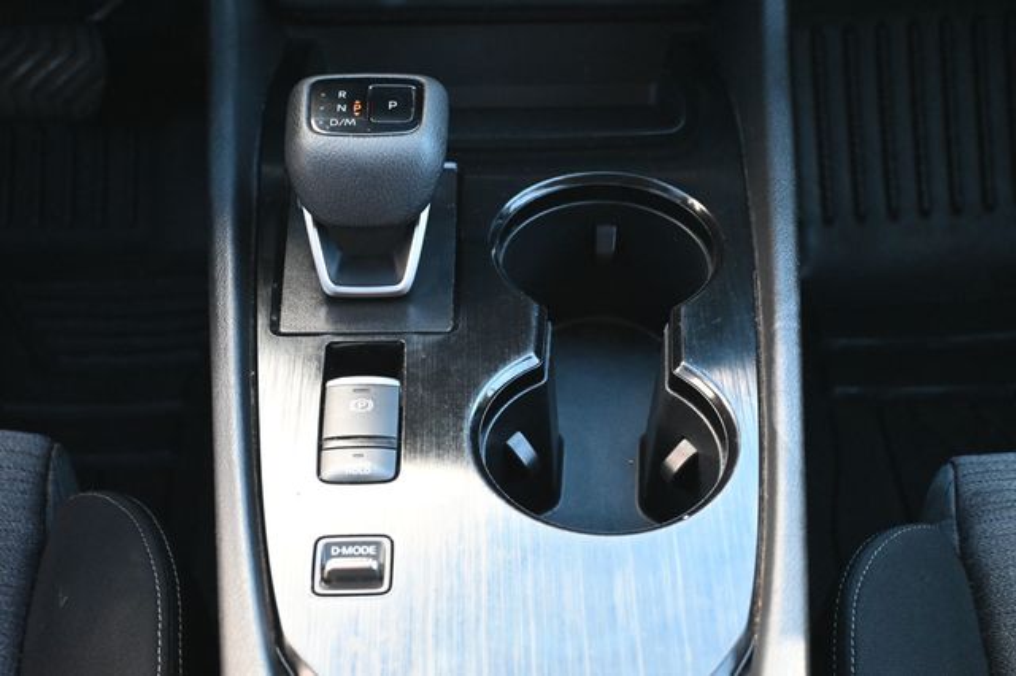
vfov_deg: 23.8
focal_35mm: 57
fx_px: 1608
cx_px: 508
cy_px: 338
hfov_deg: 35.1
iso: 3200
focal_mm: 38
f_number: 5.6
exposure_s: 1/125
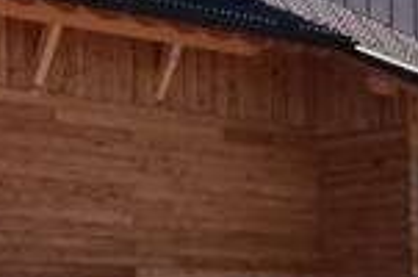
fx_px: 1657
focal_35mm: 143
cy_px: 280
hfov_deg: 14.1
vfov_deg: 9.5
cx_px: -19
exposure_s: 1/948
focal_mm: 3.21
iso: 50
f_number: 2.2
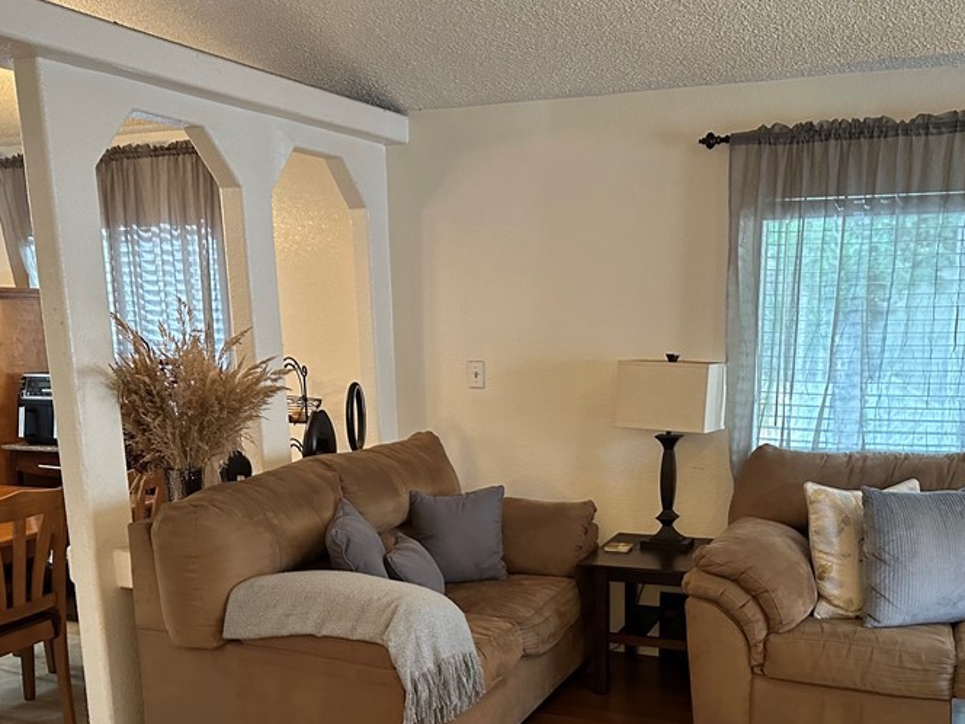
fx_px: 1031
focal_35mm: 37
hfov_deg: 50.1
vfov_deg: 37.7
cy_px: 542
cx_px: 528
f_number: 1.78
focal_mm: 6.86
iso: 500
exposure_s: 1/60
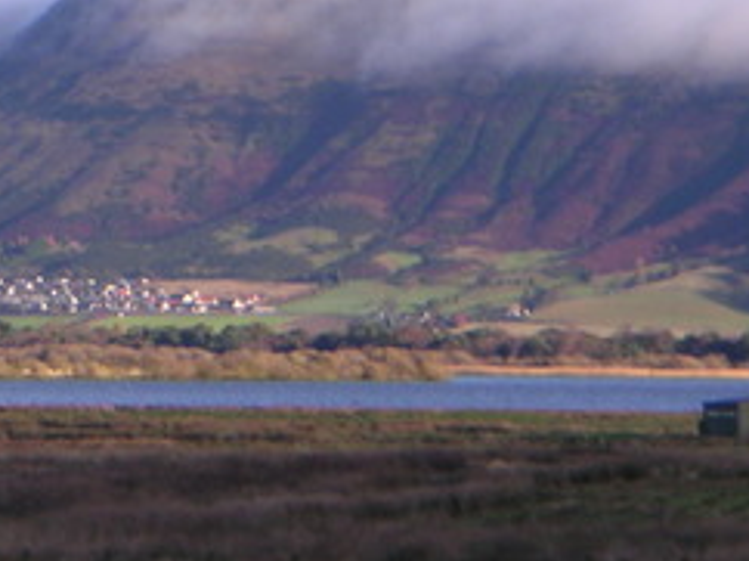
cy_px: 201
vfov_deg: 4.8
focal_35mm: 306
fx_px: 6614
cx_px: 132
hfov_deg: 6.5
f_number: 3.6
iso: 50
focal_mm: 17.1
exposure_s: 1/180
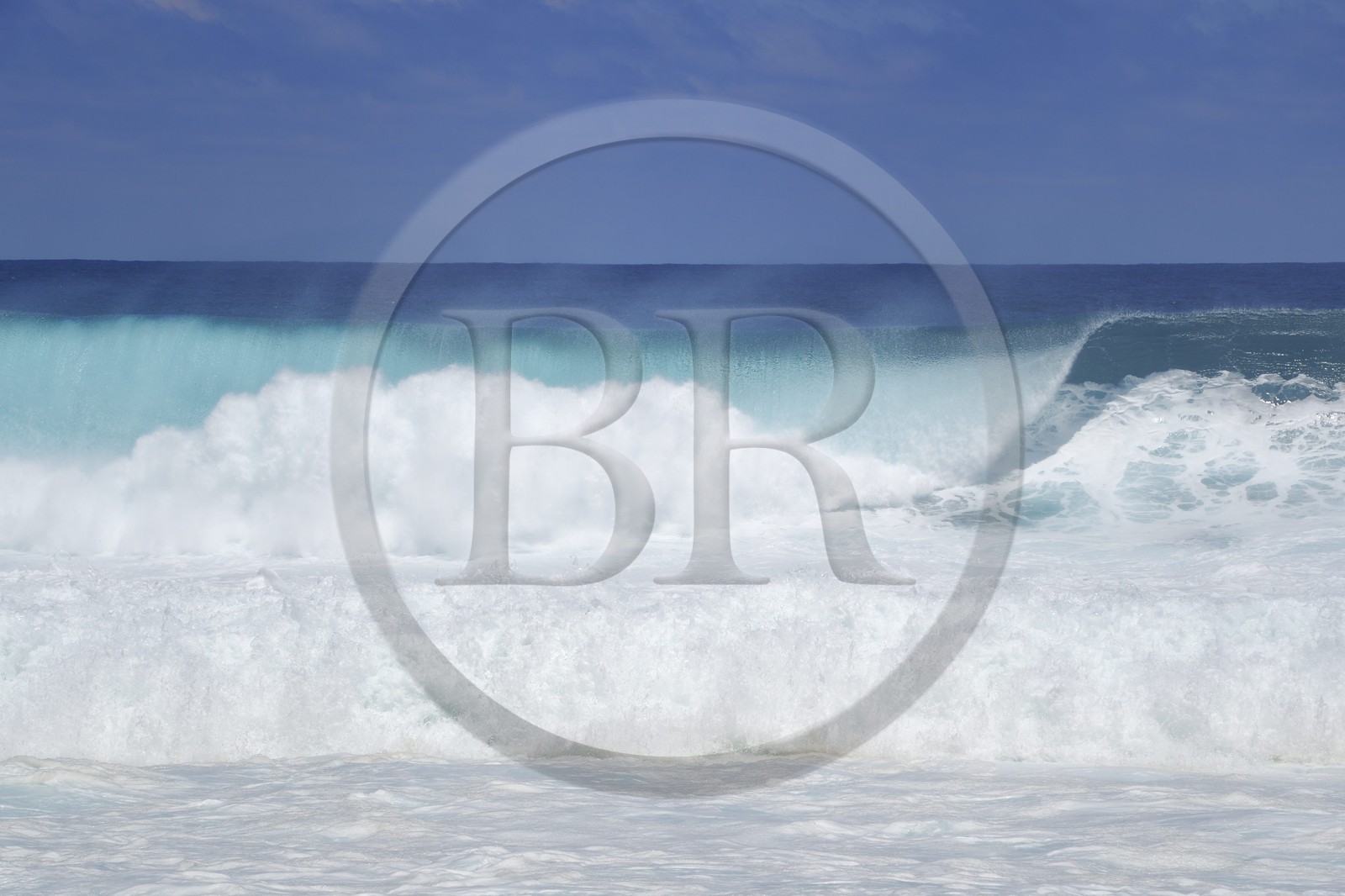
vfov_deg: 6.9
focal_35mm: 200
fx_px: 7470
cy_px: 448
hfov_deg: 10.3
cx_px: 672
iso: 200
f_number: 14
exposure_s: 1/400
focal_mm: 200
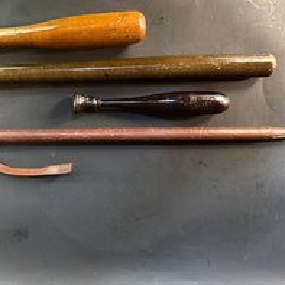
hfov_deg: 43.1
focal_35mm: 37
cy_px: 121
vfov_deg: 44.8
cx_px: 63
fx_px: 345
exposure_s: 1/40
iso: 800
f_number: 1.78
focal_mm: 6.86
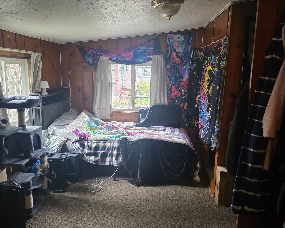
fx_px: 228
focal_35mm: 27
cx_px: 125
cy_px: 117
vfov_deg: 53.2
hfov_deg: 63.9
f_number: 1.7
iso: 640
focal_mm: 6.3
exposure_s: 1/120
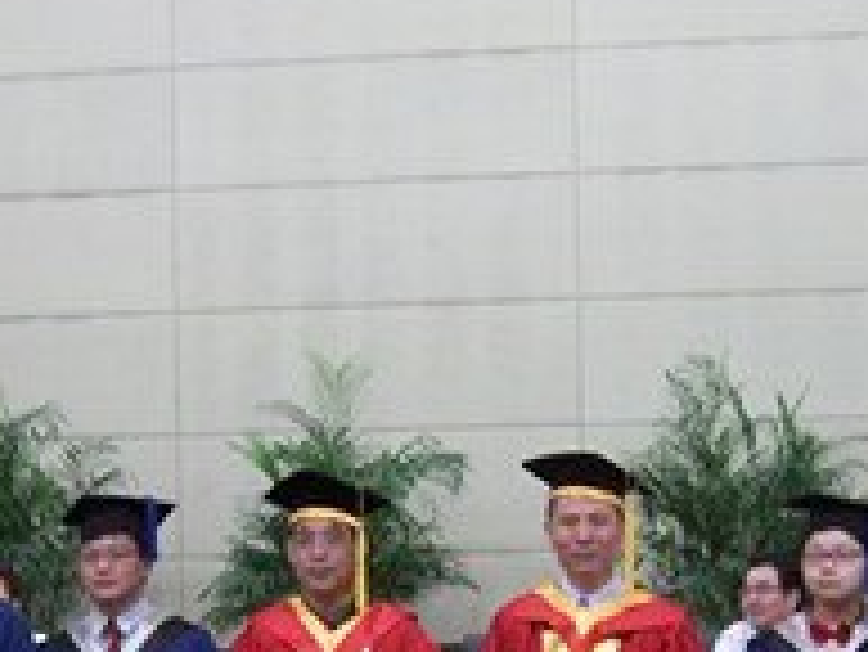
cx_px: 450
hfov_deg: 22.5
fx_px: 2183
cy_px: 621
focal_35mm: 87
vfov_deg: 16.7
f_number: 3.5
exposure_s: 1/15
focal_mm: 5.1
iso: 160
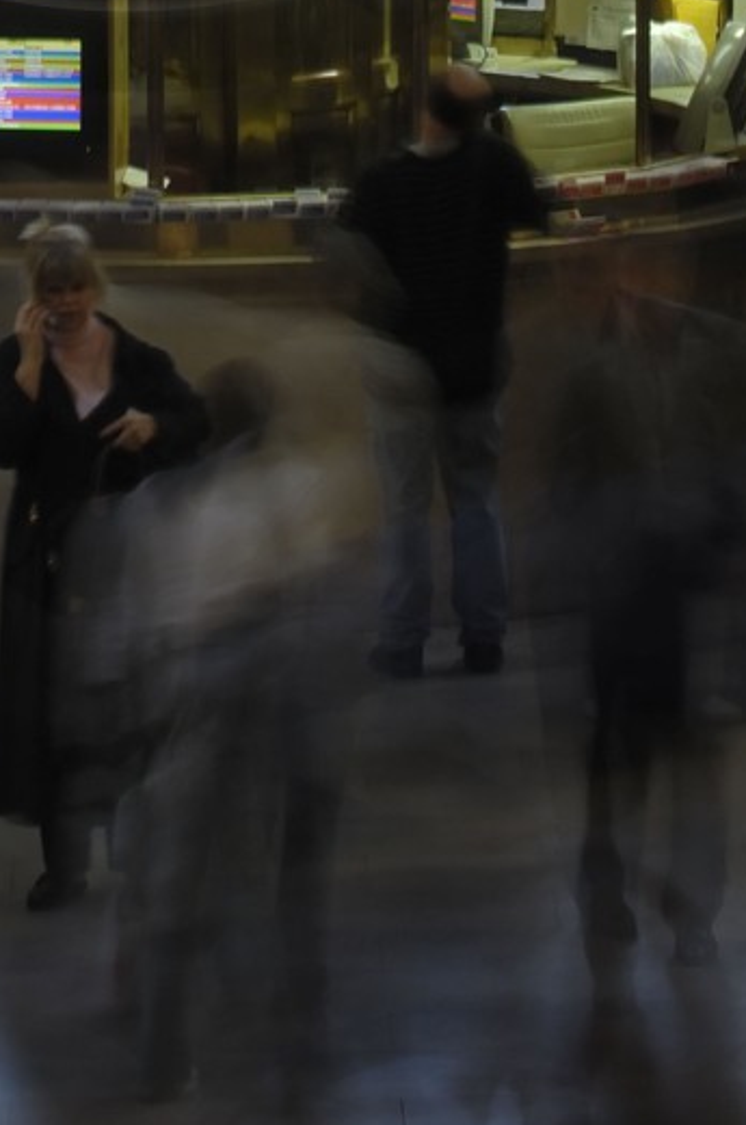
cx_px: 125
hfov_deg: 3.8
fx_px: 11227
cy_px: -582
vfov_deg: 5.7
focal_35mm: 360
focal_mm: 78
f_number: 10
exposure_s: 1.8
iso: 100
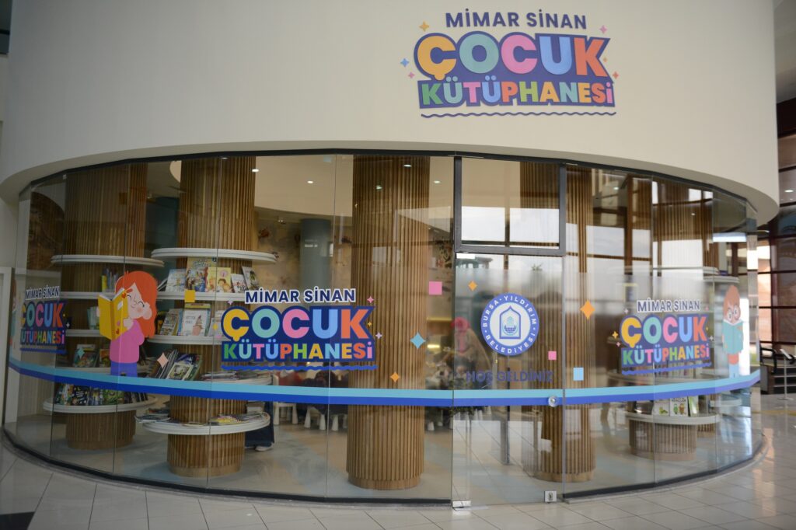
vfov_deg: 44.9
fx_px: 641
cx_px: 398
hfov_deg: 63.7
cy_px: 265
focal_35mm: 29
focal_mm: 29
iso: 1250
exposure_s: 1/400
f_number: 2.8
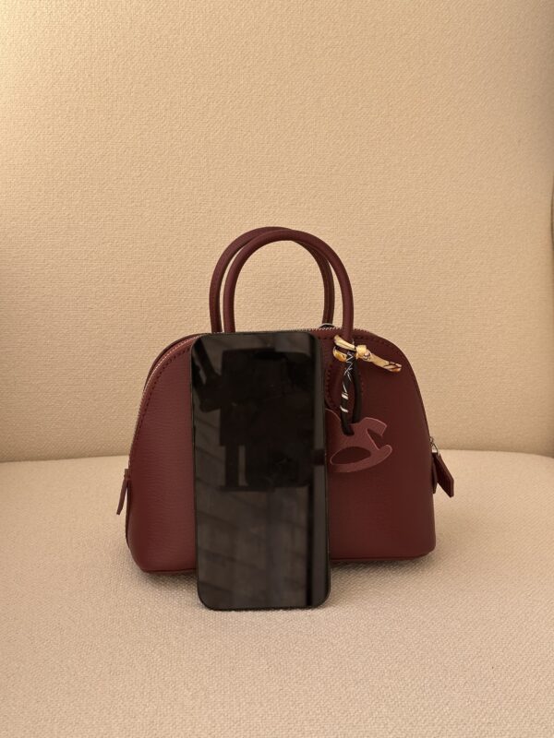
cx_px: 277
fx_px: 1024
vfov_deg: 39.7
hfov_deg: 30.3
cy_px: 369
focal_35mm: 48
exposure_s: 1/180
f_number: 1.78
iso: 50
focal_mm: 6.86
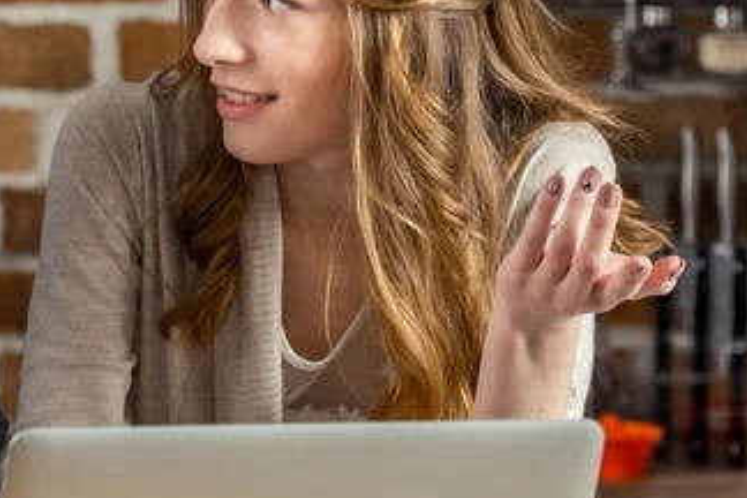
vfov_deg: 5.4
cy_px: 139
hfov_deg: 8.1
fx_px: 5249
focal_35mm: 253
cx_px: -70
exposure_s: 1/250
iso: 200
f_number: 4
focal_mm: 82
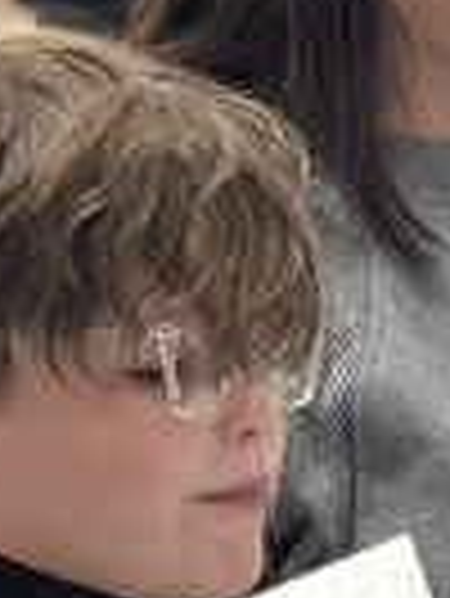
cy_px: 904
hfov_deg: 3.9
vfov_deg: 5.3
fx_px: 6386
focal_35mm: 369
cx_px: 1440
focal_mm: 6.86
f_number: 1.78
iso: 200
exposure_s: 1/120
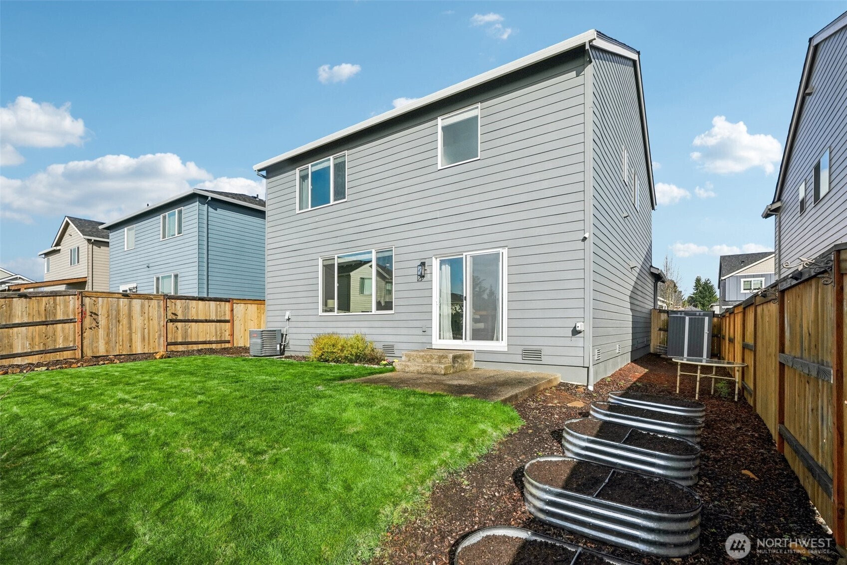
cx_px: 424
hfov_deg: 96.7
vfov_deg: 73.7
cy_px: 282
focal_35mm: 16
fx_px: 376
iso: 400
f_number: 8
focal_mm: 16
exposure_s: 1/500
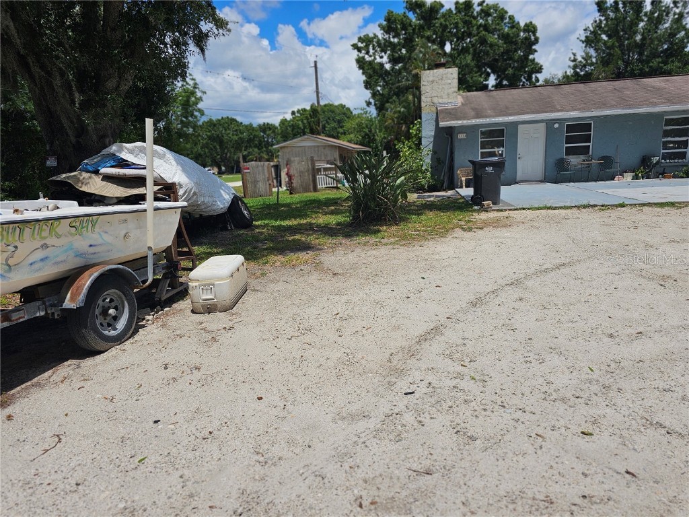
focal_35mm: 23
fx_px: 458
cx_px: 344
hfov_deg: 73.9
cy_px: 258
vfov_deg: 58.9
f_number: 1.7
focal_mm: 6.3
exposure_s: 1/1728
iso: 10
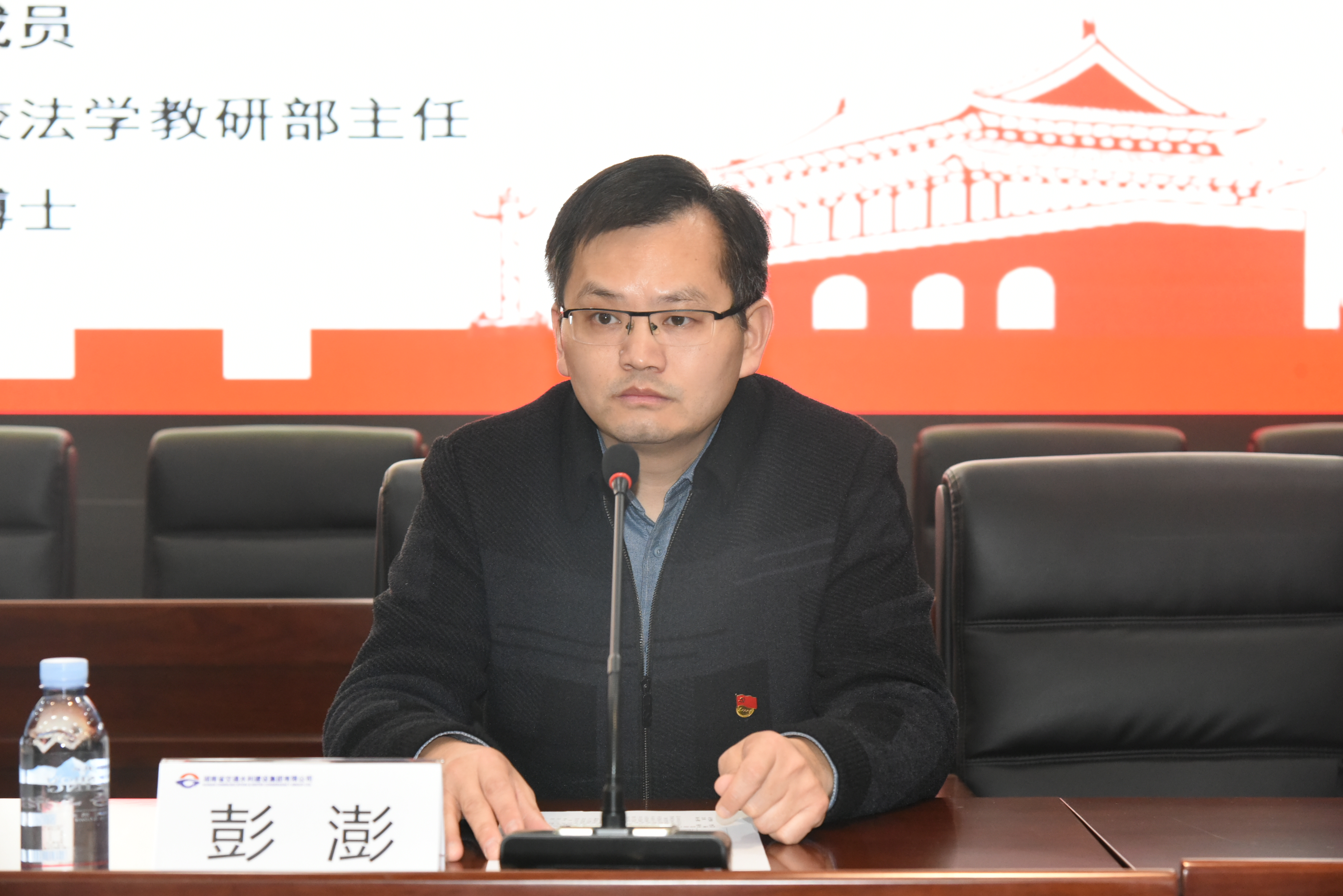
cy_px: 448
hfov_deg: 27.0
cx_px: 672
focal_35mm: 75
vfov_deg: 18.2
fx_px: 2799
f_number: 5.6
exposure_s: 1/100
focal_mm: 75
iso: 3200
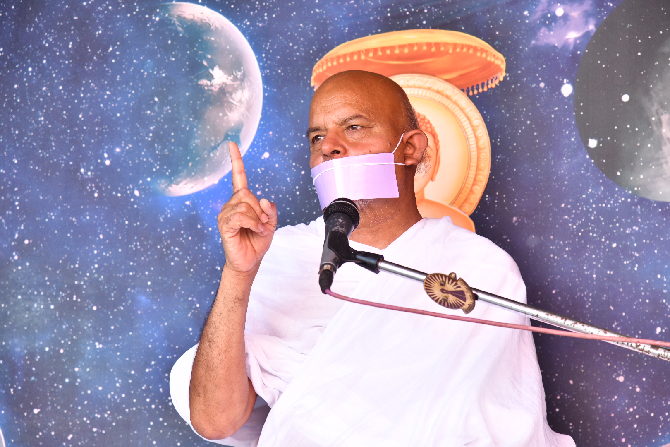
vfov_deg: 11.4
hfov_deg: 17.1
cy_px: 224
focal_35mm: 120
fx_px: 2233
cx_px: 335
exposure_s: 1/250
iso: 1250
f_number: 5
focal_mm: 120
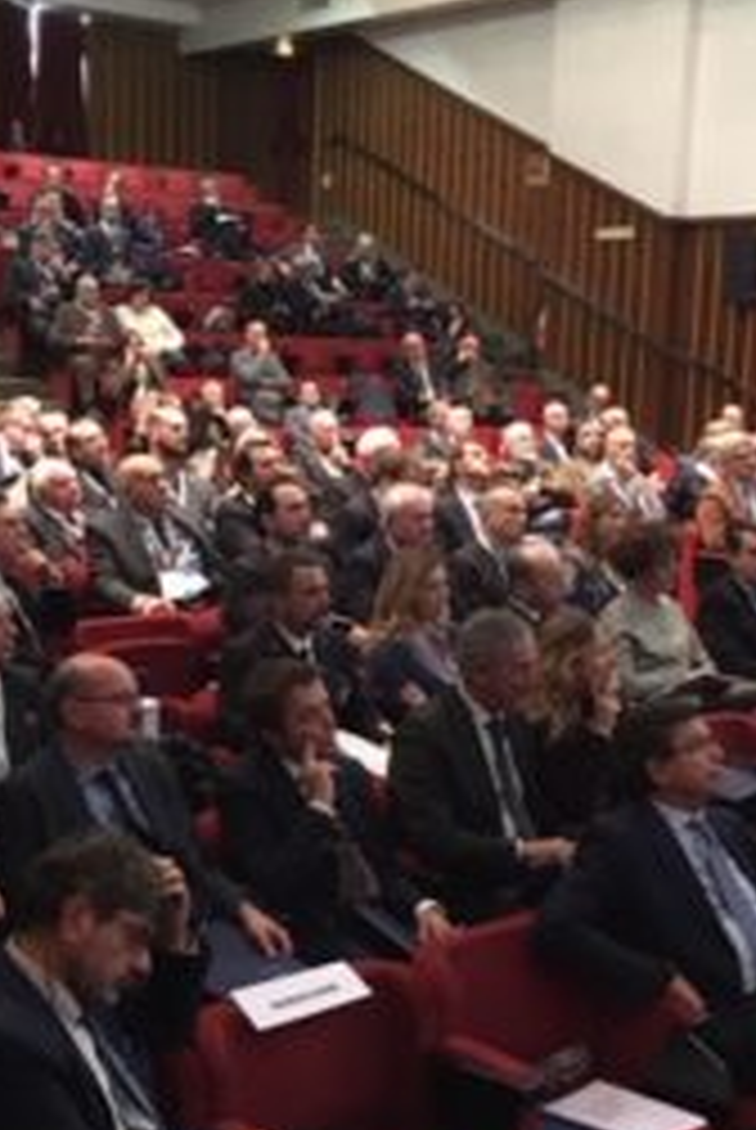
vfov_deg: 36.7
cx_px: 405
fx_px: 1696
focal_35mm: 54
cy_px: 662
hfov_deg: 25.1
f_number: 2.2
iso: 320
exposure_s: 1/17
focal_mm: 4.15
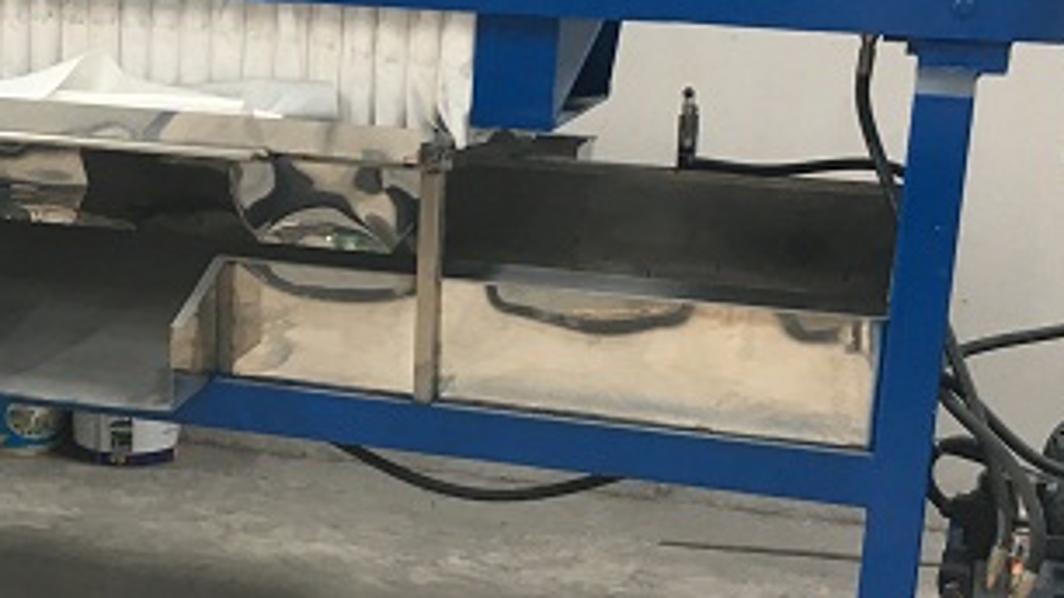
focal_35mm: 70
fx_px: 1975
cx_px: 316
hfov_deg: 29.8
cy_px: 358
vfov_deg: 17.2
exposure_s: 1/33
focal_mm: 4.15
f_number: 2.2
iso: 64
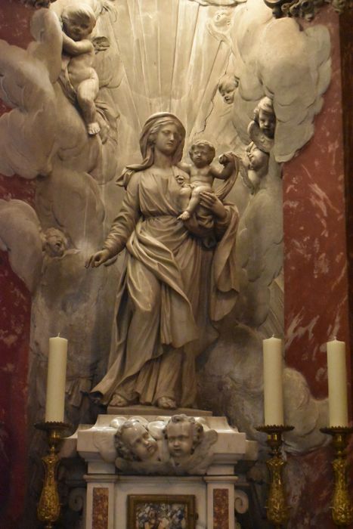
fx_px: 1213
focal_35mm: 82
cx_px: 176
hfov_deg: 16.6
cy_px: 264
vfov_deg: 24.6
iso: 11400
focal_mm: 55
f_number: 5.6
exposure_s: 1/60
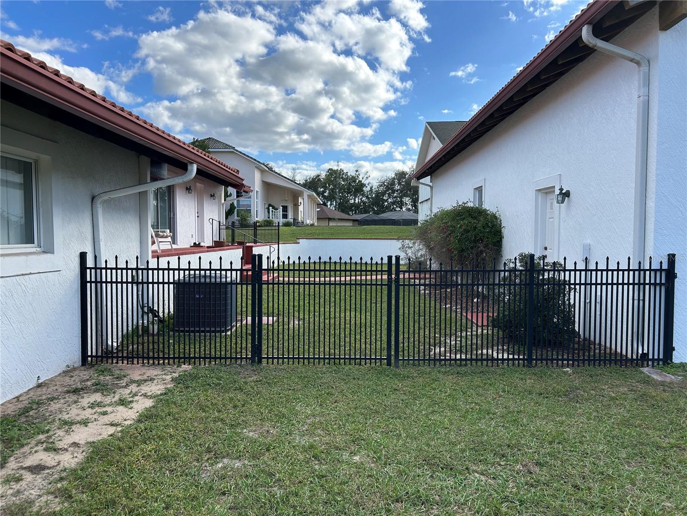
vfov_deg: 53.1
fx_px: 516
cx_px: 344
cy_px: 258
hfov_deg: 67.3
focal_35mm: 26
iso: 50
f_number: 1.5
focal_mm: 5.7
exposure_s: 1/1972
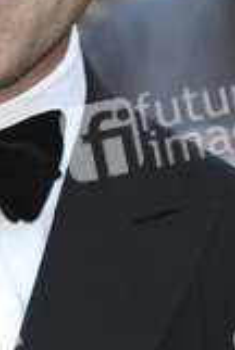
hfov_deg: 3.7
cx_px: -25
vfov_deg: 5.5
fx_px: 3627
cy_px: 22
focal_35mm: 372
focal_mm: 100
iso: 400
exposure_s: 1/160
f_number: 5
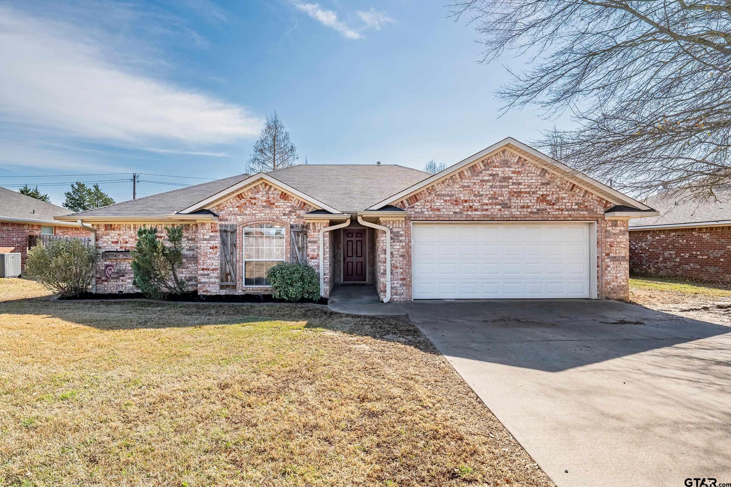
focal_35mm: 18
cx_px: 366
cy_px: 244
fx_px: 365
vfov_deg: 67.4
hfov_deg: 90.0
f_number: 8
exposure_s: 1/2000
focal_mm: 18
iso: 800
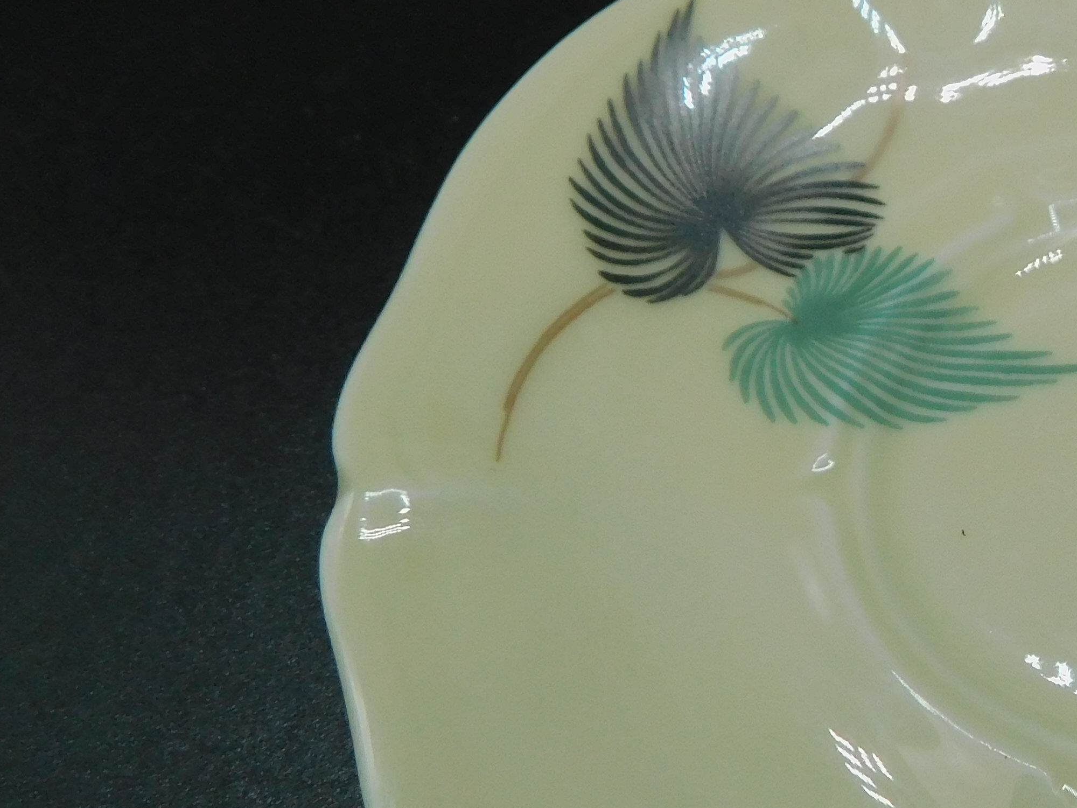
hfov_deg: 32.6
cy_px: 523
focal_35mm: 53
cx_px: 1124
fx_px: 1649
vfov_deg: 27.4
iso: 125
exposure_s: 1/400
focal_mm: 4
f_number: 3
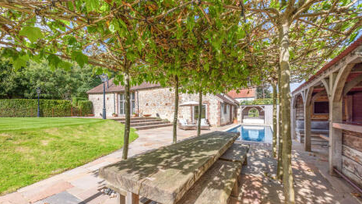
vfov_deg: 70.5
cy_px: 111
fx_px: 144
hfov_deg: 103.0
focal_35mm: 15
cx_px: 181
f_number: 11
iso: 100
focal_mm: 14
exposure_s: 1/250
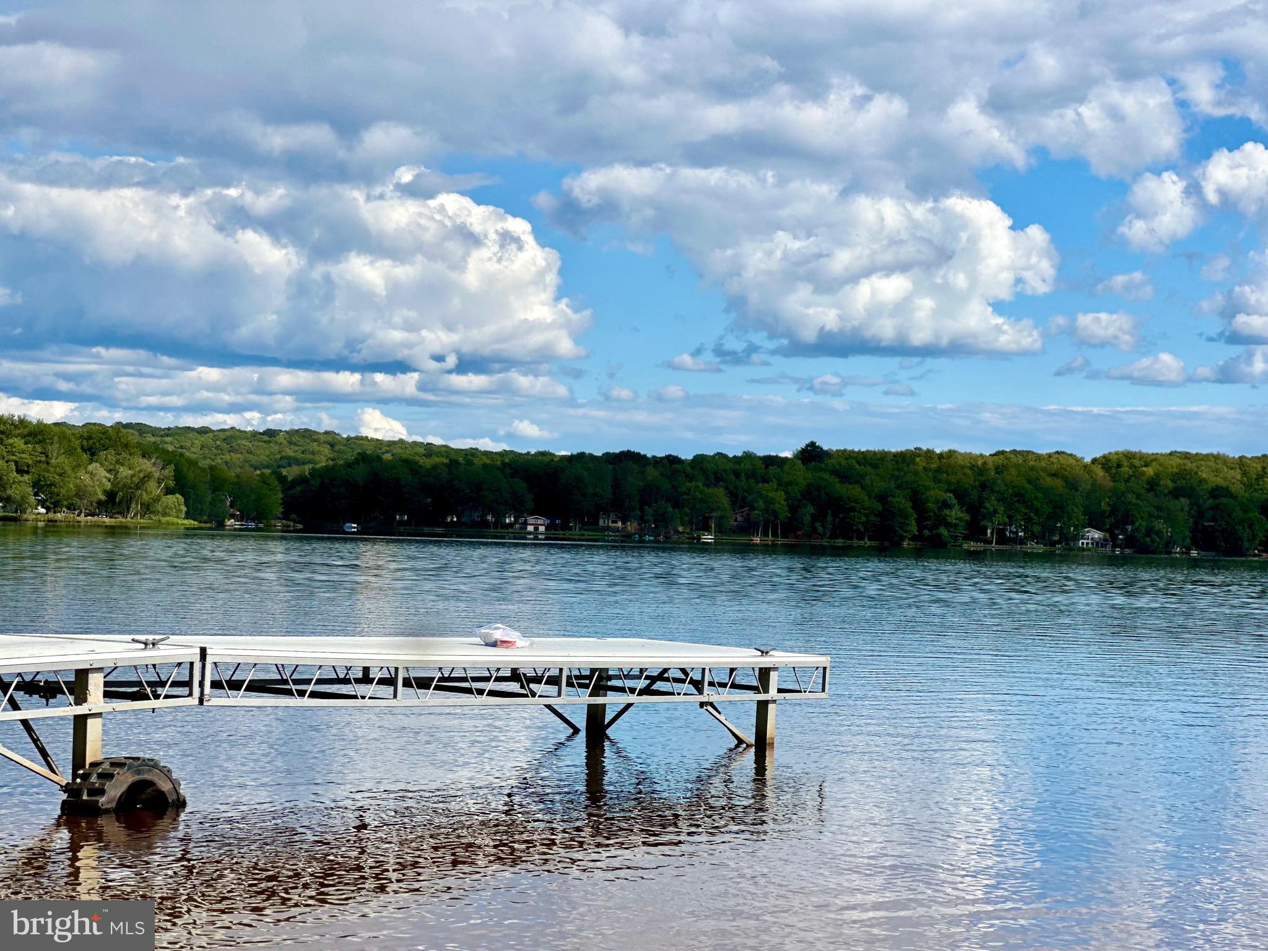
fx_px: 2821
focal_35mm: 77
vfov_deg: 19.1
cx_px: 634
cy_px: 476
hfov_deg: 25.3
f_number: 2.8
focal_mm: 9
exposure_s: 1/1130
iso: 32
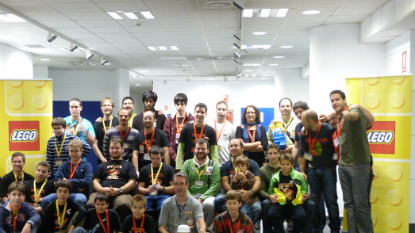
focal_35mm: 52
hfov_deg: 39.8
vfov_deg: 22.9
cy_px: 159
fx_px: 572
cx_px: 185
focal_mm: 7
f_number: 3.1
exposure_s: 1/8
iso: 400
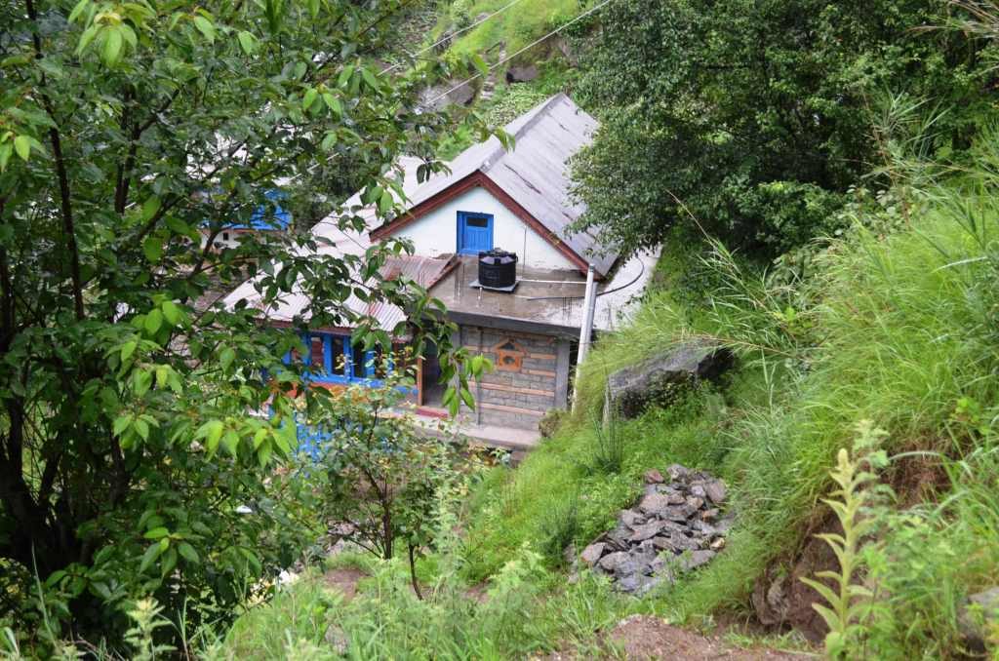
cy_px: 330
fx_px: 1495
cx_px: 500
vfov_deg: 24.9
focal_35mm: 54
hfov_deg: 36.9
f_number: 5.6
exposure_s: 1/125
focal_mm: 36
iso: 280
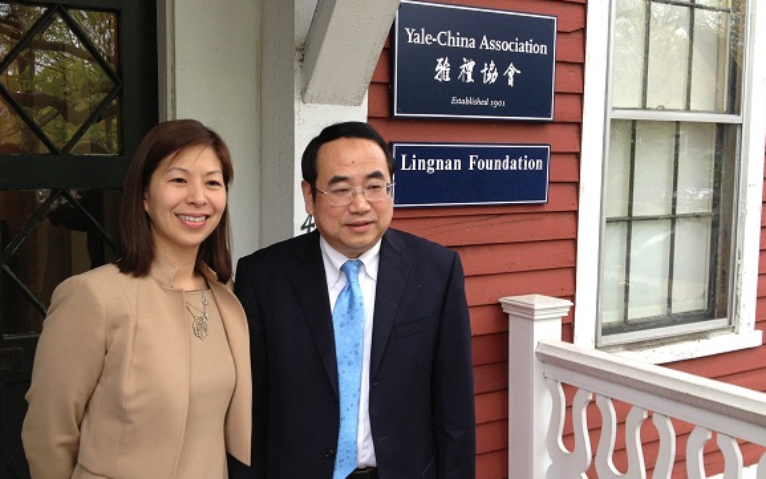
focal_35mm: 42
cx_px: 342
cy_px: 239
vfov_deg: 30.6
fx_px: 877
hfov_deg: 47.1
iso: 64
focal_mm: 4.28
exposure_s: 1/120
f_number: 2.4
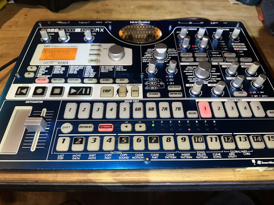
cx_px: 137
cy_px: 102
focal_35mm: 24
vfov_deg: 56.8
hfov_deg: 71.6
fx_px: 190
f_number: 1.78
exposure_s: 1/29
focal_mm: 6.86
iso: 80
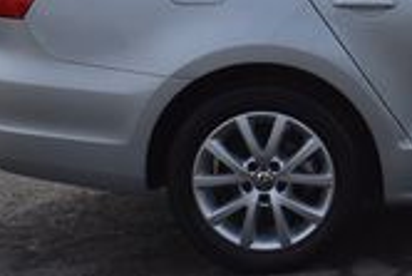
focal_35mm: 127
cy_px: -91
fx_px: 1455
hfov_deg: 14.8
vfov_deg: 10.6
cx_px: 650
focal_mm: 22
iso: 100
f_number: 9
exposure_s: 1/320
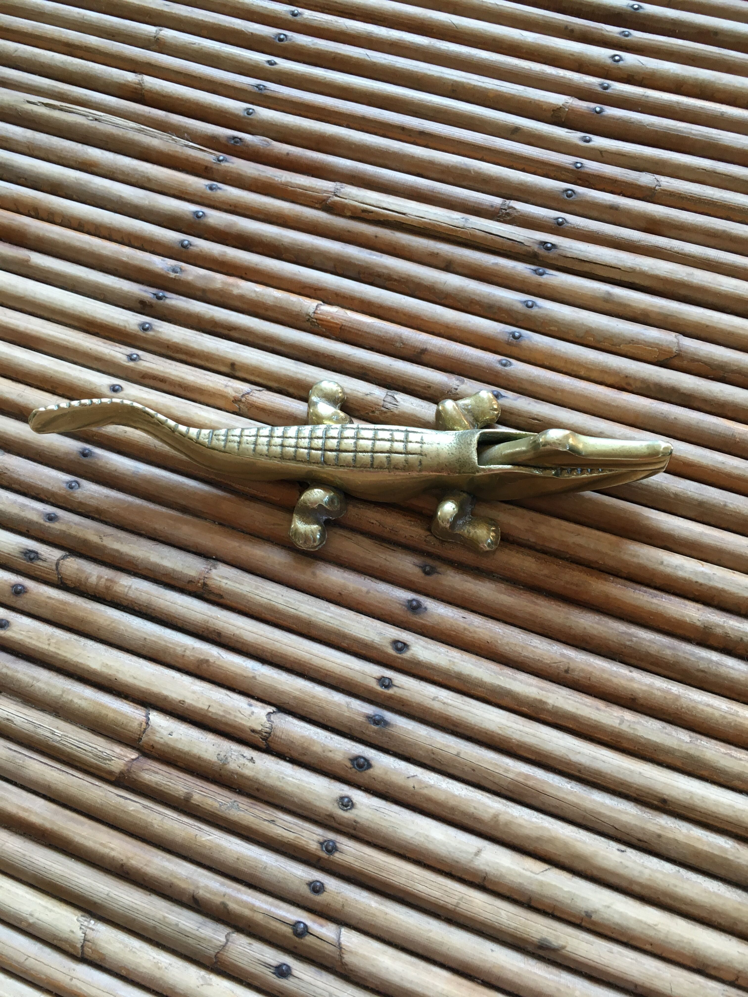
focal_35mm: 29
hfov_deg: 48.2
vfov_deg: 61.7
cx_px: 374
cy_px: 498
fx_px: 836
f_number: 2.2
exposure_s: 1/33
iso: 80
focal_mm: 4.15
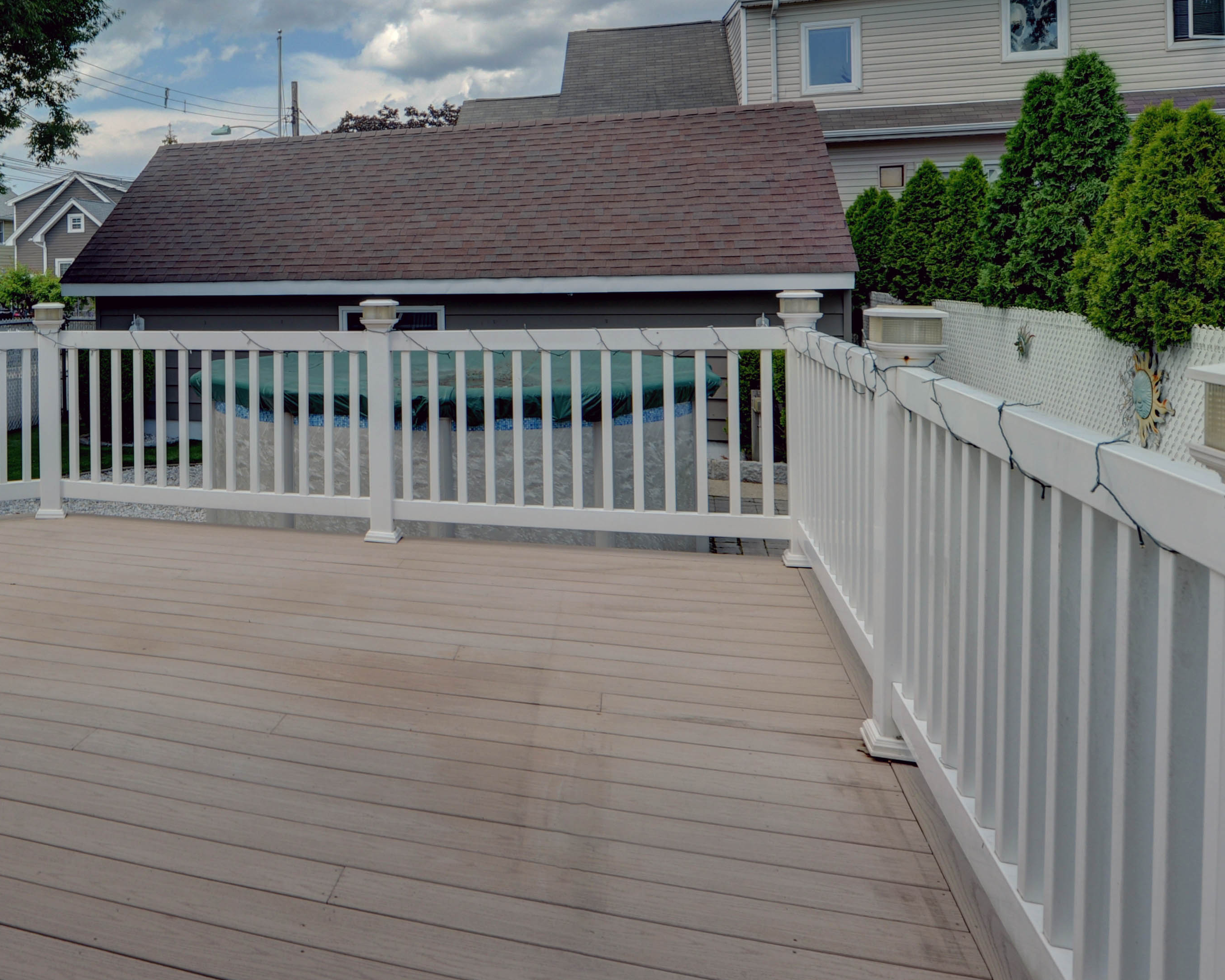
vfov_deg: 48.6
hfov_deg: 55.8
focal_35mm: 29
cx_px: 233
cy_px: 283
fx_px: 1051
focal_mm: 14
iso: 200
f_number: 9
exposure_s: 1/500
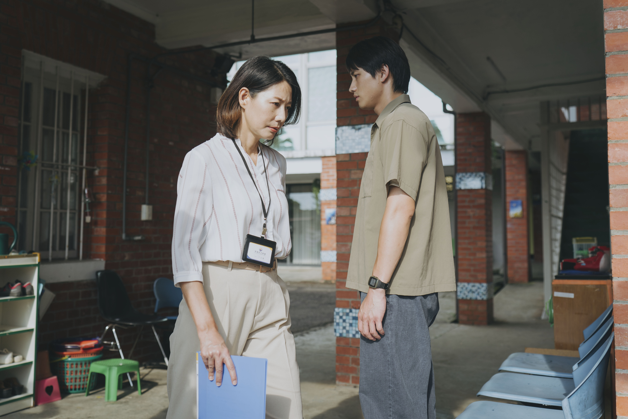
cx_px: 314
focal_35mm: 35
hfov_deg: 54.4
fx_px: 611
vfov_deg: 37.9
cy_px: 210
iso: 200
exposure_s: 1/500
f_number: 2.8
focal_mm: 35
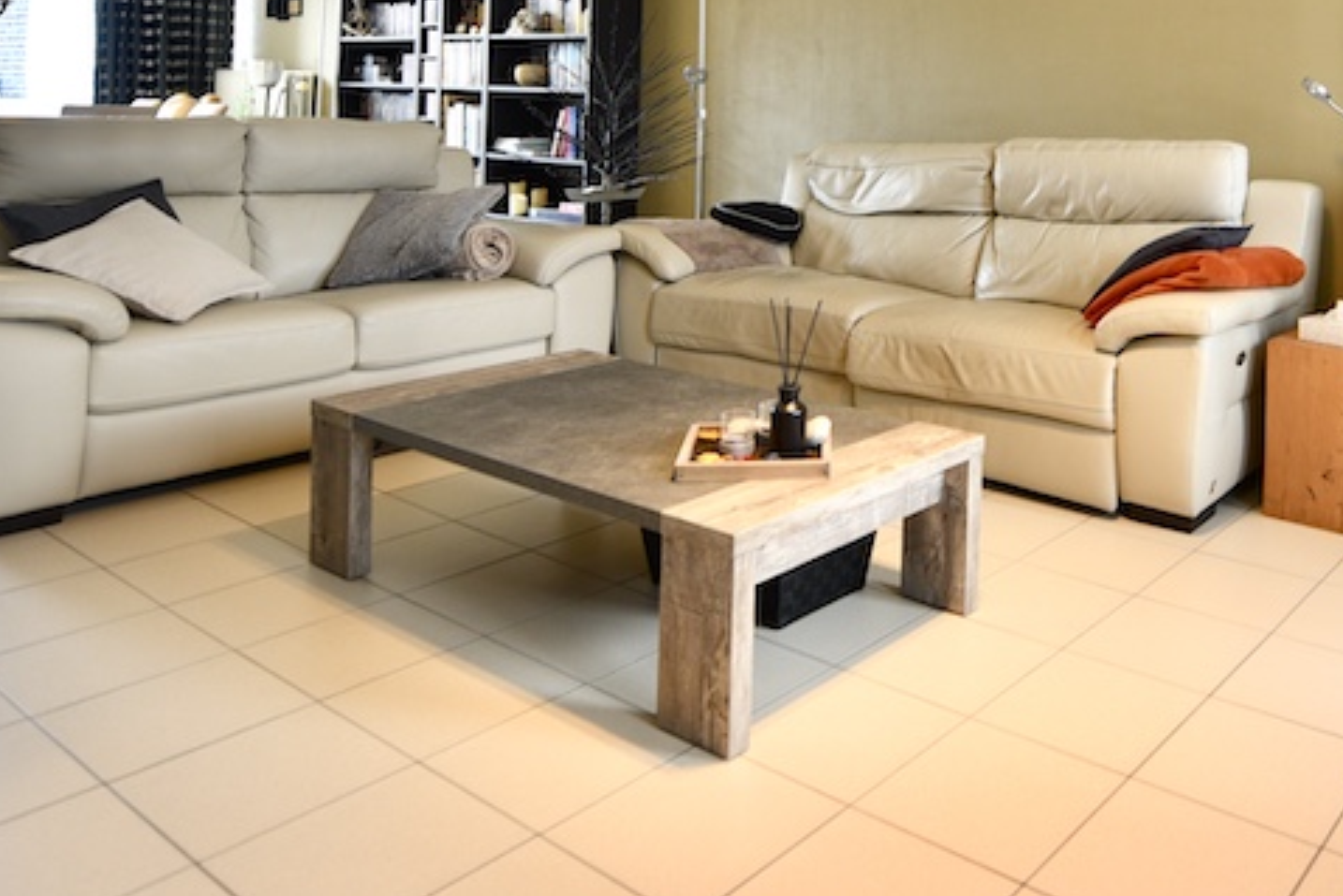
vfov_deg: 40.4
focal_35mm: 30
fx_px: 1119
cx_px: 1020
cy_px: 94
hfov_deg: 58.4
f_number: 2.8
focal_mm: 14
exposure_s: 1/25
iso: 200
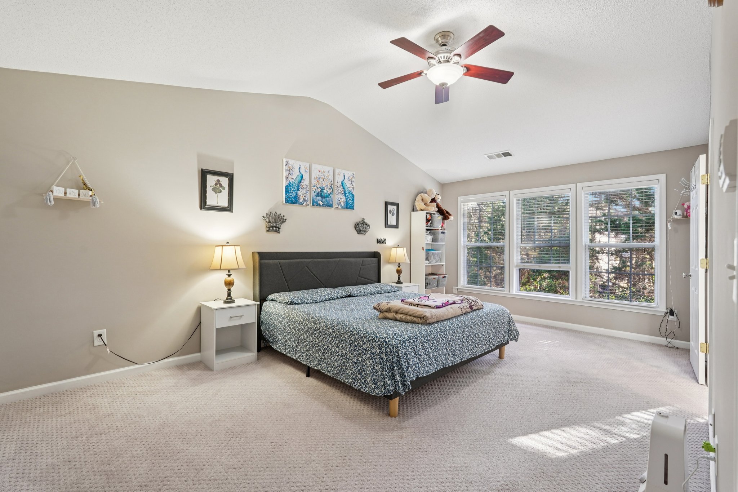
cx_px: 369
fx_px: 328
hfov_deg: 96.7
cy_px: 246
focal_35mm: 16
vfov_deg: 73.7
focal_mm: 16
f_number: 8
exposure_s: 1/13
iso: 800
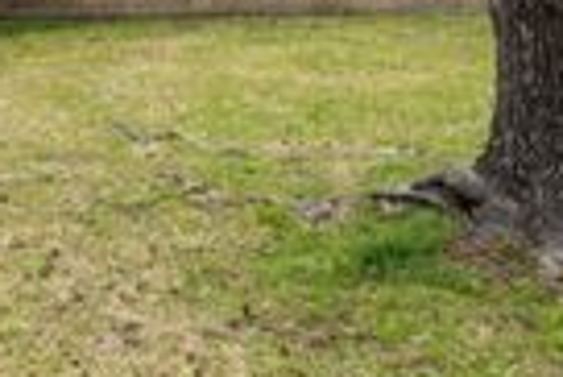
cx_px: -178
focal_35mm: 112
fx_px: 1751
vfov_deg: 12.3
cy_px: 164
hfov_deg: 17.1
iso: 400
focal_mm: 30.5
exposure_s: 1/200
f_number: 11
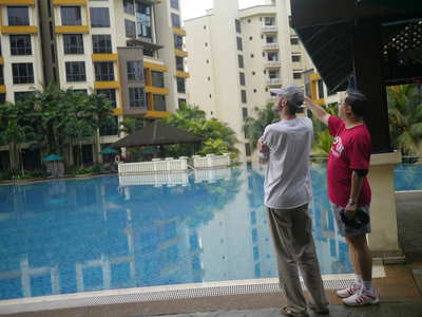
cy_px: 158
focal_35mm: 40
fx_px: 488
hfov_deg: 46.8
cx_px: 211
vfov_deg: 36.0
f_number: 1.7
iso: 160
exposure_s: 1/800
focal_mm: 20
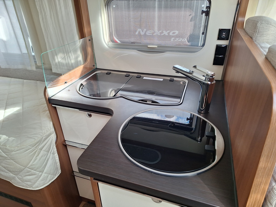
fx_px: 183
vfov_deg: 58.9
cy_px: 104
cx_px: 138
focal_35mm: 23
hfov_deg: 73.9
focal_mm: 5.54
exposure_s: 1/100
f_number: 1.8
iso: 50
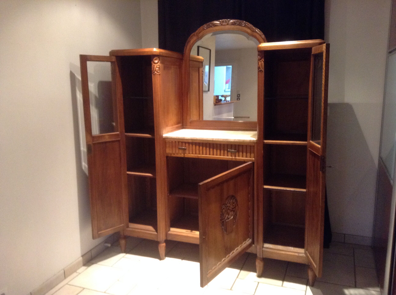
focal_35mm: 33
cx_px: 198
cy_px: 148
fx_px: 377
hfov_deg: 55.4
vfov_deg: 42.8
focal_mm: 3.3
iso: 200
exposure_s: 1/17
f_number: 2.4
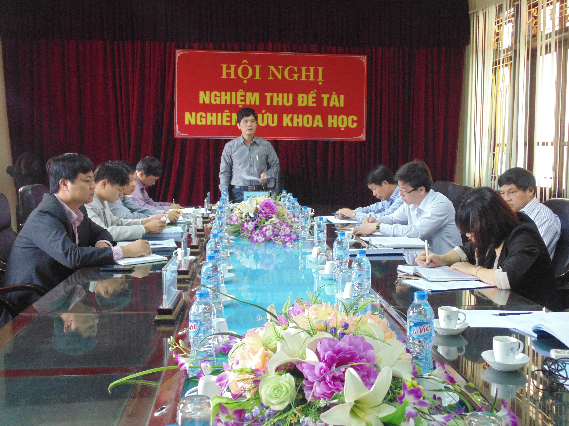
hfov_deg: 45.8
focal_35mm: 41
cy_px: 213
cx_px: 284
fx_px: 674
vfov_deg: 35.1
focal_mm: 7.4
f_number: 3.6
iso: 400
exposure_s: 1/20
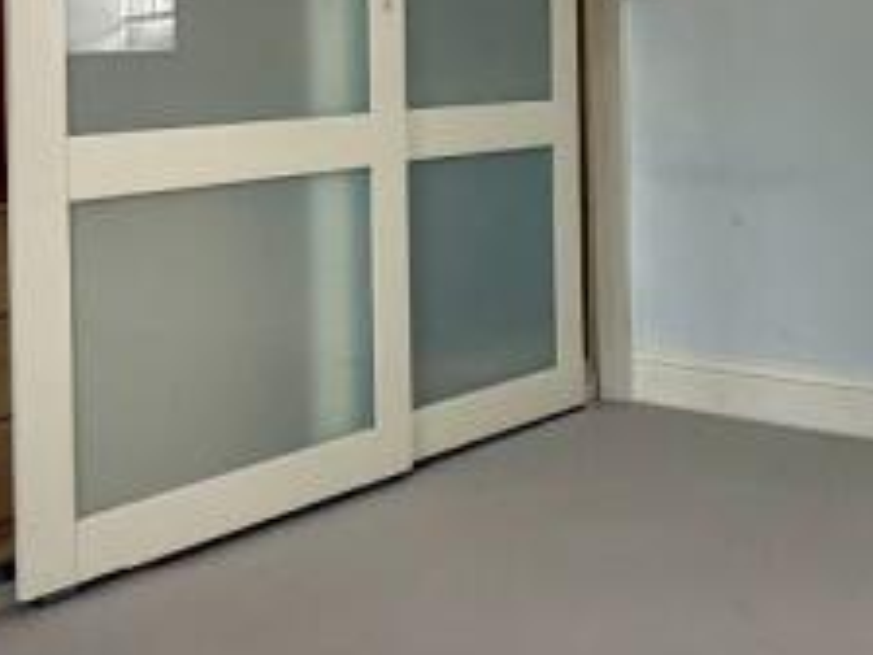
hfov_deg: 30.2
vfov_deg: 22.3
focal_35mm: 64
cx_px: 382
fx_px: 1614
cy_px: 39
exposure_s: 1/100
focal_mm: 2.22
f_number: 2.2
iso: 250
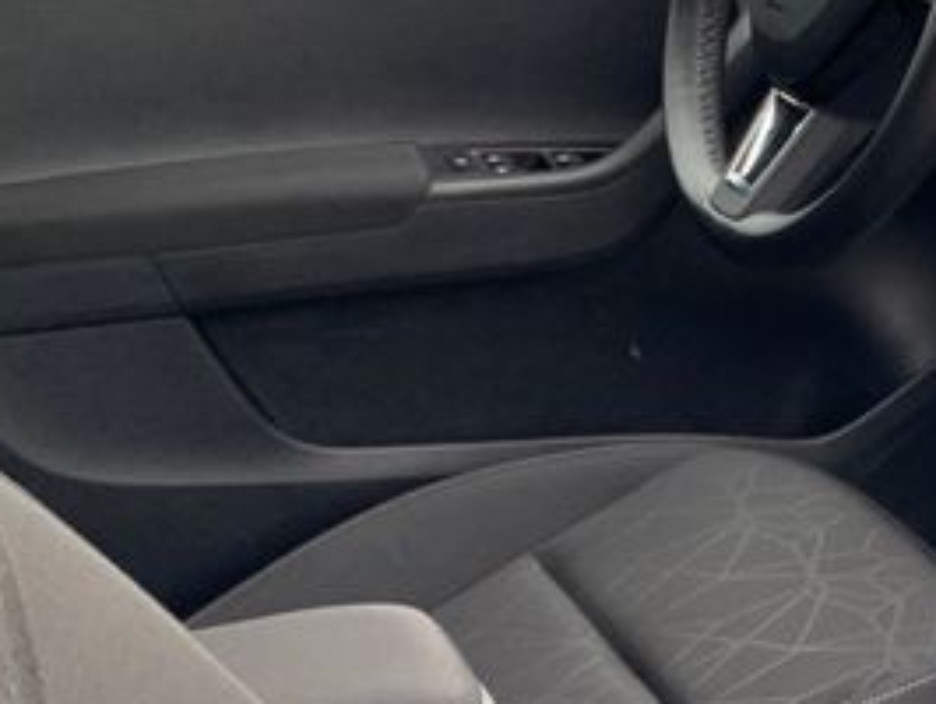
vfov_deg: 14.7
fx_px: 2706
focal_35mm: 100
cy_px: 609
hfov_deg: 17.3
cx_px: 1485
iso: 50
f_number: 1.8
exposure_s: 1/121
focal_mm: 4.25
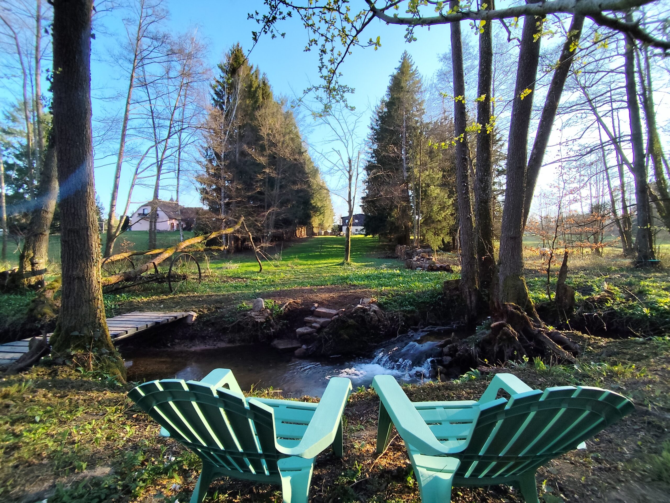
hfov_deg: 94.5
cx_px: 335
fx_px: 310
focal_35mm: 16
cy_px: 252
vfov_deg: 78.2
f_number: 2.2
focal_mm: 1.65
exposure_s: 1/399
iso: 50
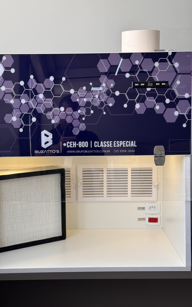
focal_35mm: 51
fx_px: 427
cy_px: 153
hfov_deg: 25.3
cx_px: 77
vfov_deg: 39.6
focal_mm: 6.86
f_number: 1.78
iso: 80
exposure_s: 1/158
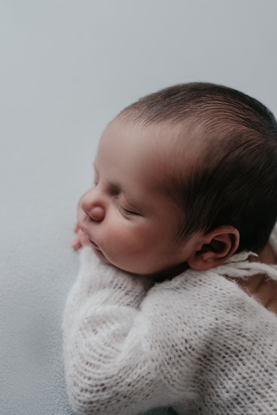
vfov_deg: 39.6
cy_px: 208
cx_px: 138
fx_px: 577
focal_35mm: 50
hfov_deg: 27.0
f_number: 2.8
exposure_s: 1/160
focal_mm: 50
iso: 160
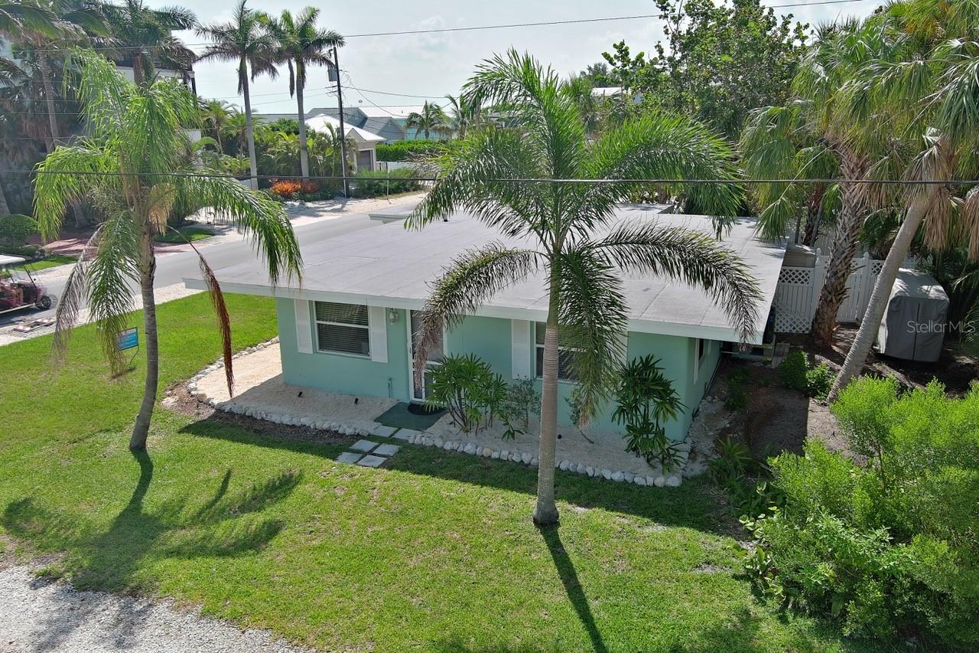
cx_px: 490
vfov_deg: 45.0
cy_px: 326
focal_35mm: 29
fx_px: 788
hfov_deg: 63.7
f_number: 2.8
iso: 101
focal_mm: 10.57
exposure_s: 1/1300
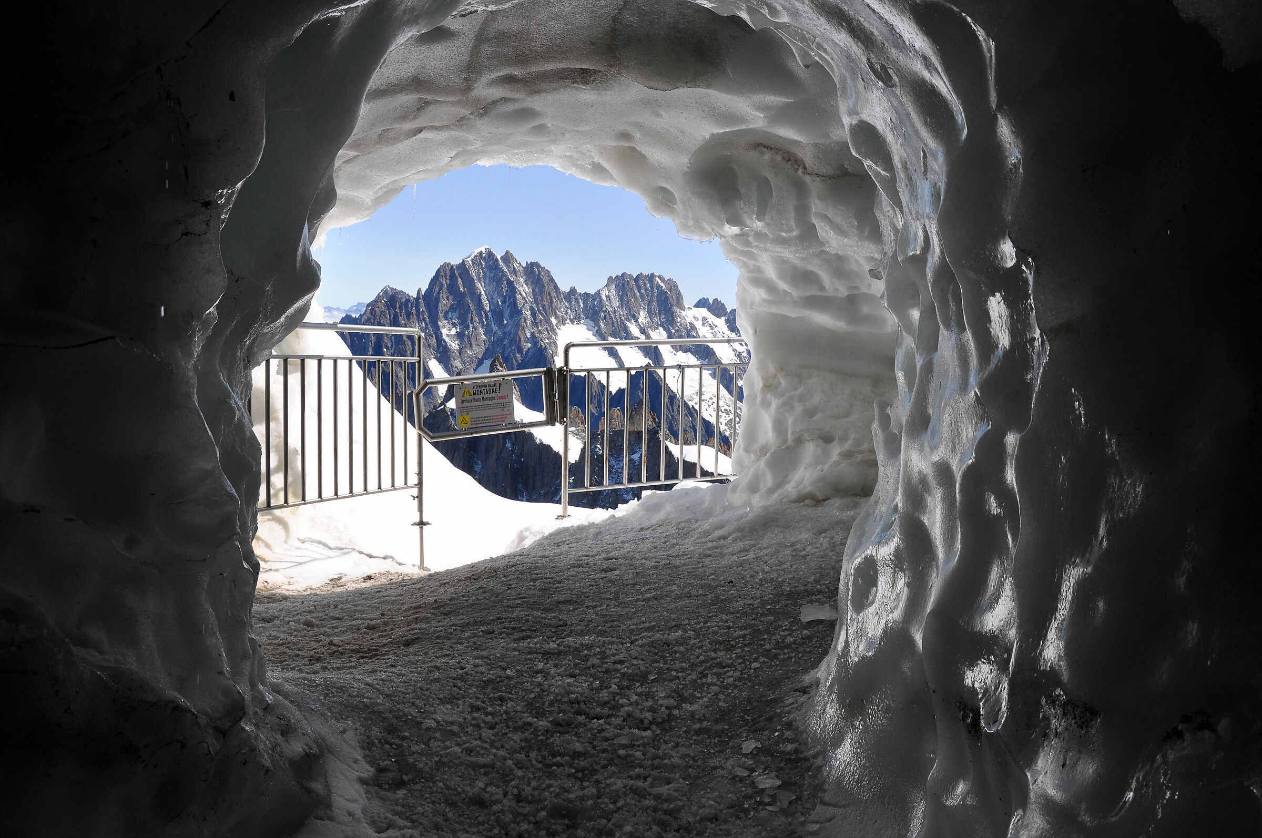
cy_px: 419
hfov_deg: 53.2
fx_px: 1260
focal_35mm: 36
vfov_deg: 36.8
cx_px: 631
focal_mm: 24
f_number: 10
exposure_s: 1/400
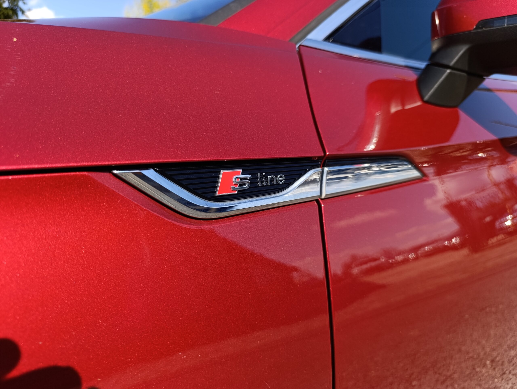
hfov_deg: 73.8
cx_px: 258
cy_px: 194
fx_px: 344
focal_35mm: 23
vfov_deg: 59.0
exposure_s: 1/427
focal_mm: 6.14
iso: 50
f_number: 1.6
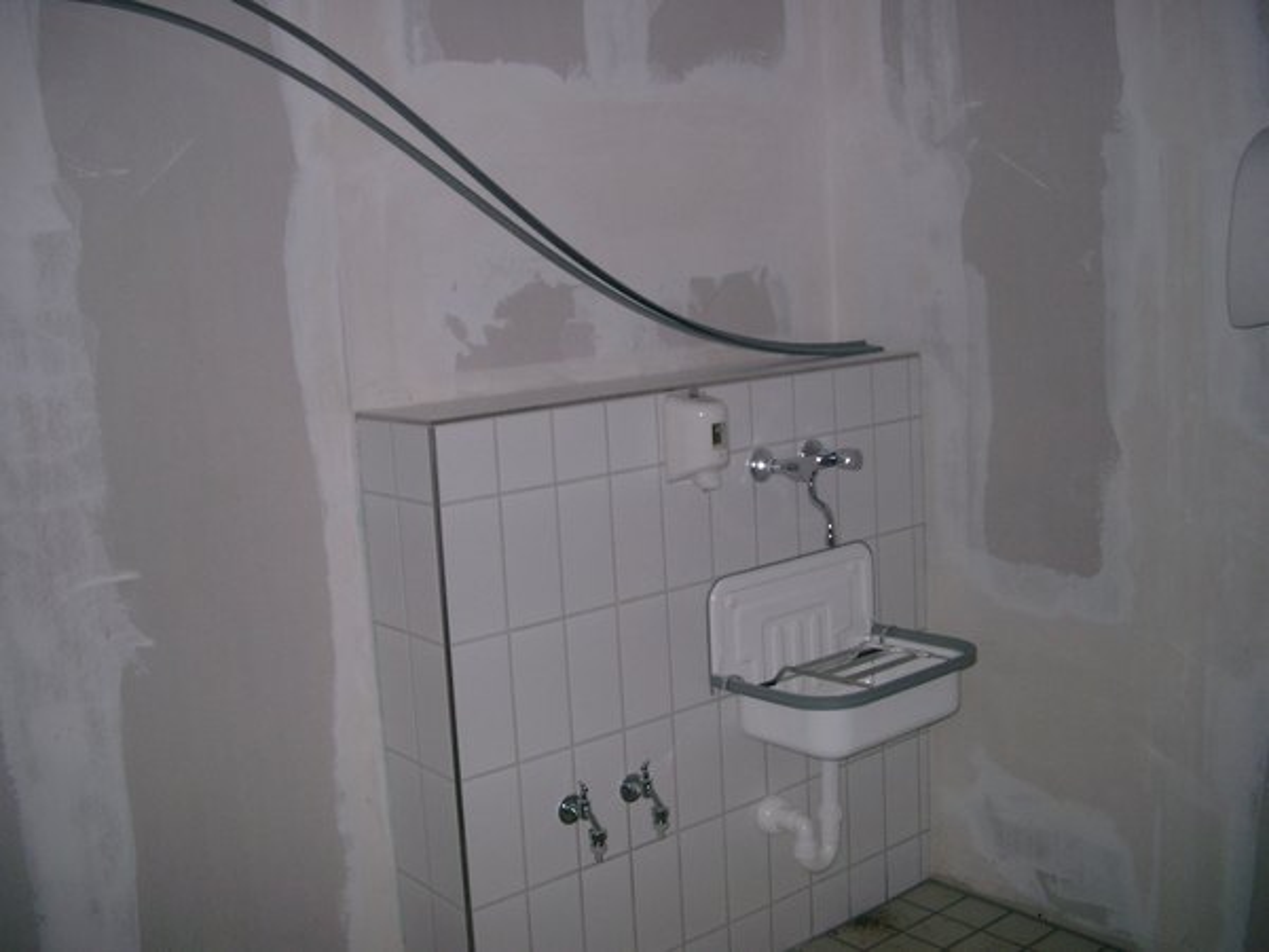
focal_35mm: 37
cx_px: 634
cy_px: 476
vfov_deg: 38.7
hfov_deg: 50.1
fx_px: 1356
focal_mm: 7.6
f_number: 2.6
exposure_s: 1/60
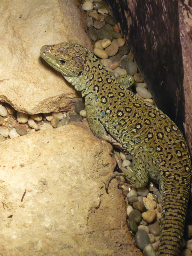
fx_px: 740
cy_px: 128
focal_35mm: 100
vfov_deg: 19.6
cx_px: 96
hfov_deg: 14.8
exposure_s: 1/40
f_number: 5.1
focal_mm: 16.5
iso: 400
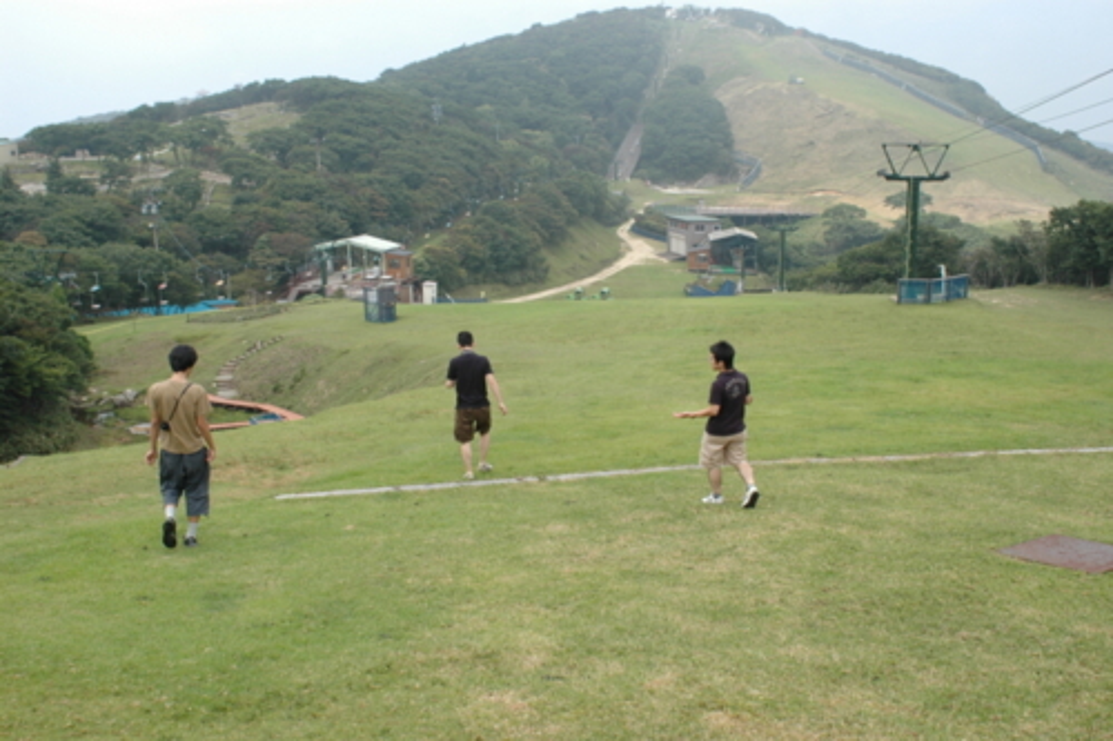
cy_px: 370
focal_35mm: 36
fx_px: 1113
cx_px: 556
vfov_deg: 36.8
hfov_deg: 53.1
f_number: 6.7
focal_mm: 24
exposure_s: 1/350
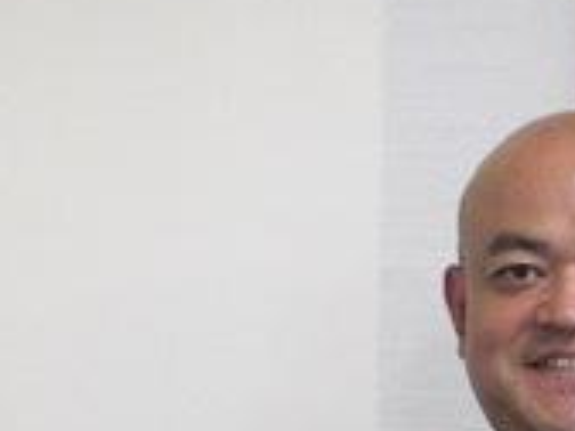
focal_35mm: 107
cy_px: 481
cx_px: 79
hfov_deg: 18.1
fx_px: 1777
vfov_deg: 13.5
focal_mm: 6.3
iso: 800
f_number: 2.8
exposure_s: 1/100
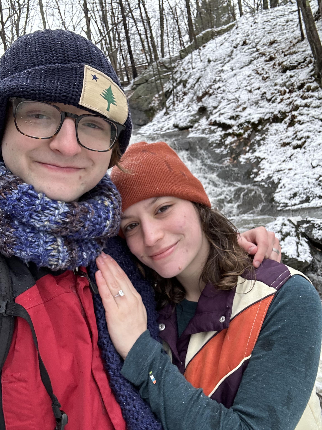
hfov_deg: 46.8
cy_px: 215
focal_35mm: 30
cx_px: 161
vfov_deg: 60.0
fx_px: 372
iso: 40
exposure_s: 1/121
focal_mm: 2.69
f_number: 1.9
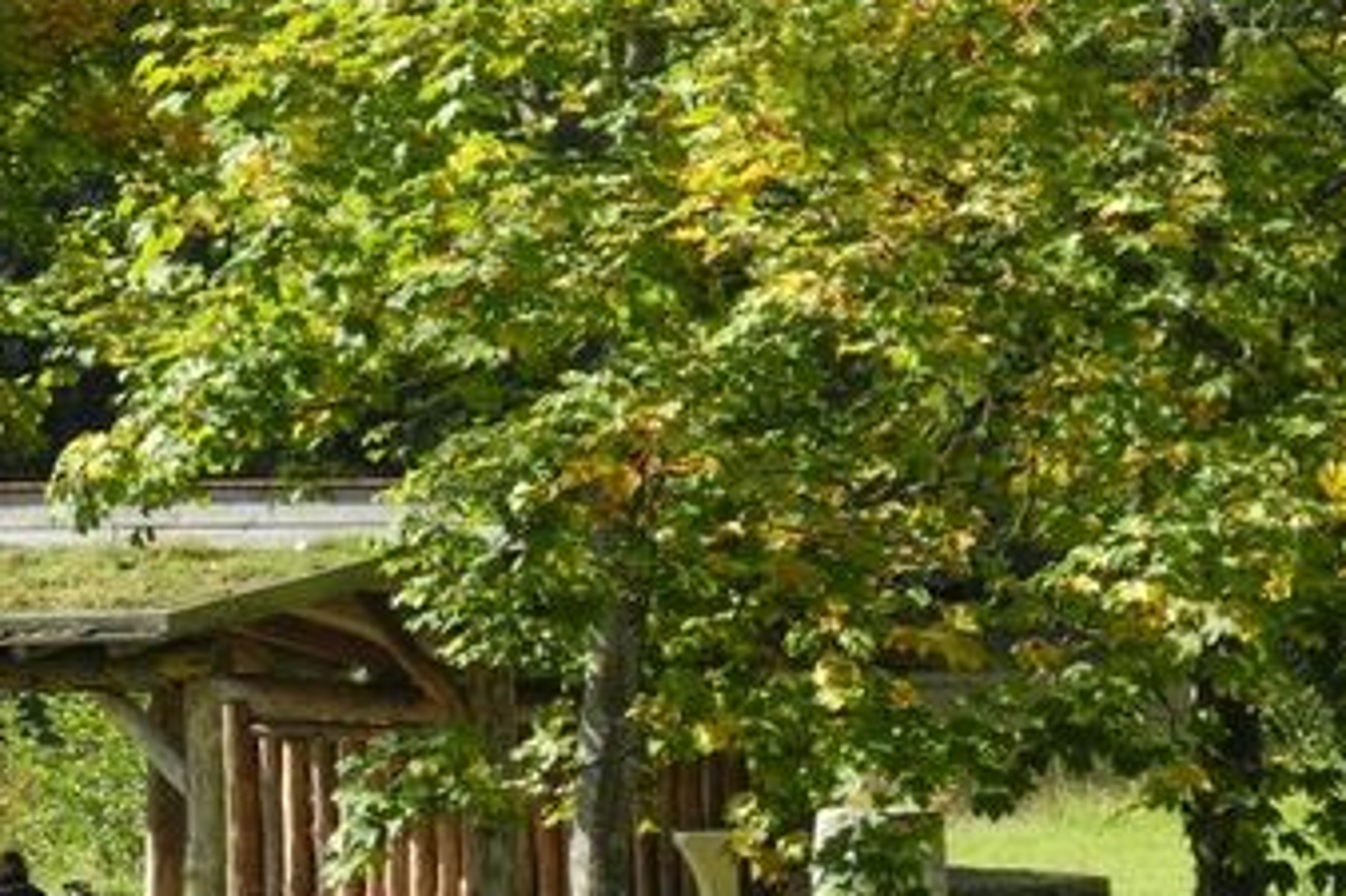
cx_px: 233
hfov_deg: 8.4
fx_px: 9118
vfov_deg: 5.6
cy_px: 753
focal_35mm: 244
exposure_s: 1/204
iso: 100
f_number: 5
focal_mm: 28.9
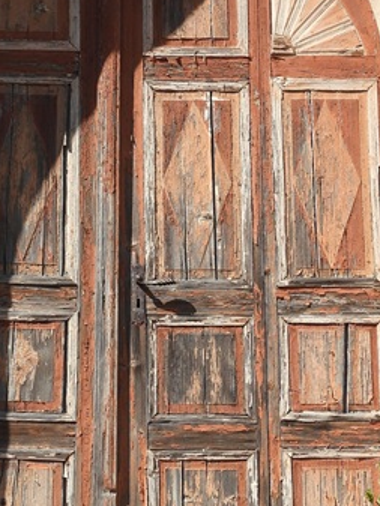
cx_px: 113
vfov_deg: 19.3
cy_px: 269
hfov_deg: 14.5
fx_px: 1492
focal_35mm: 102
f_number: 3.2
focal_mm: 7.7
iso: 100
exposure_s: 1/1000
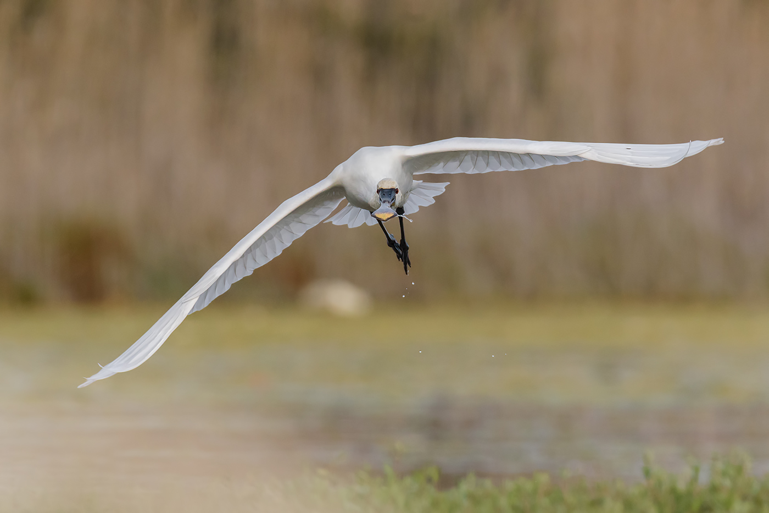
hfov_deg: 3.4
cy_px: 256
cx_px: 384
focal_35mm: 600
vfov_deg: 2.3
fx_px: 12814
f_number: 8
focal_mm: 600
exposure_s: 1/3200
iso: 1800
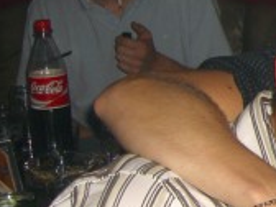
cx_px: 462
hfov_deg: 13.3
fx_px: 1084
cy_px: 89
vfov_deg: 10.9
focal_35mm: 136
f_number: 2.8
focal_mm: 7.9
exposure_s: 1/60
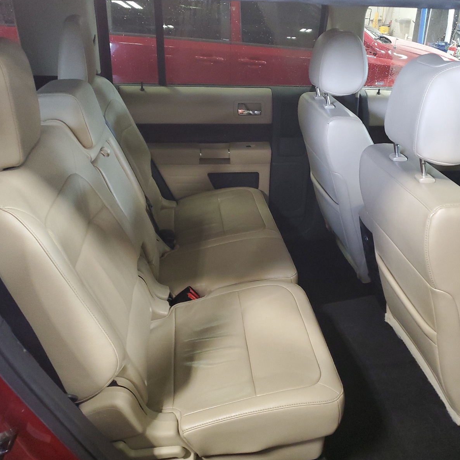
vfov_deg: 52.5
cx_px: 254
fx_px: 466
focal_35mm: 31
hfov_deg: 52.4
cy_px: 230
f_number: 1.5
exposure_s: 1/17
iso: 292
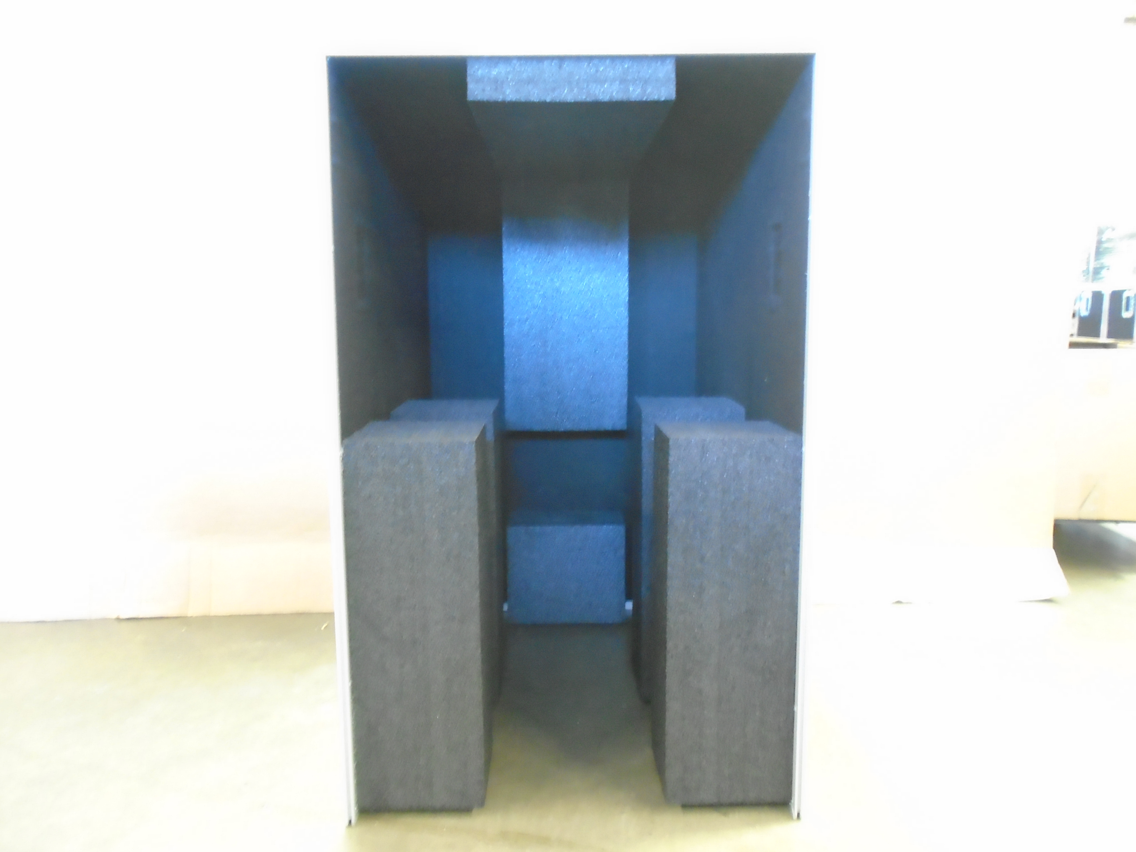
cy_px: 426
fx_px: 853
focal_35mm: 26
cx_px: 568
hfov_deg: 67.3
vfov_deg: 53.1
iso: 640
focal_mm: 4.6
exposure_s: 1/4
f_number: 3.2
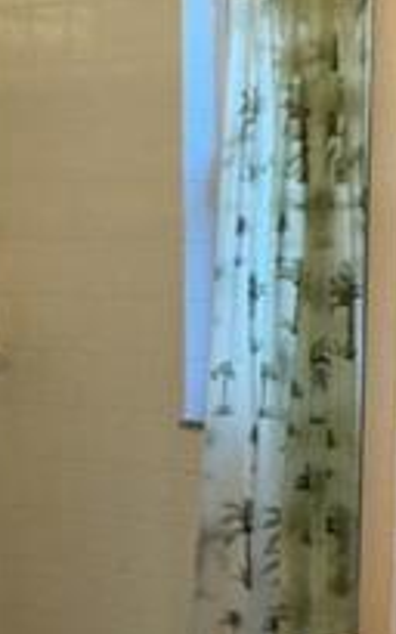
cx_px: 210
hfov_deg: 11.4
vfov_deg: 17.1
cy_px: 826
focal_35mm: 115
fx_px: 1987
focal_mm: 4.15
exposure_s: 1/30
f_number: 2.2
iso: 32
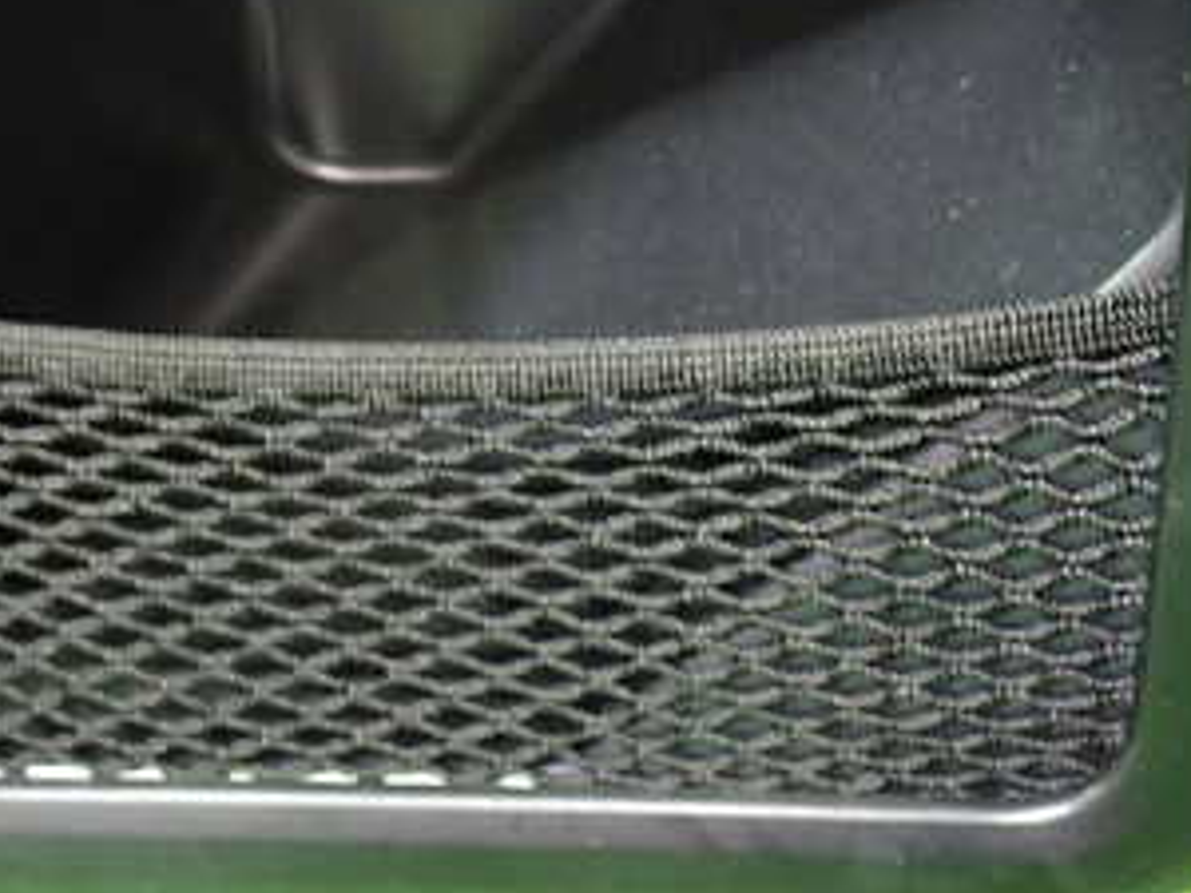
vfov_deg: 23.8
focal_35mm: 60
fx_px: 2064
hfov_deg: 32.1
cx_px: 468
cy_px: 107
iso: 800
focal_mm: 5.4
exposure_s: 1/13
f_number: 2.3
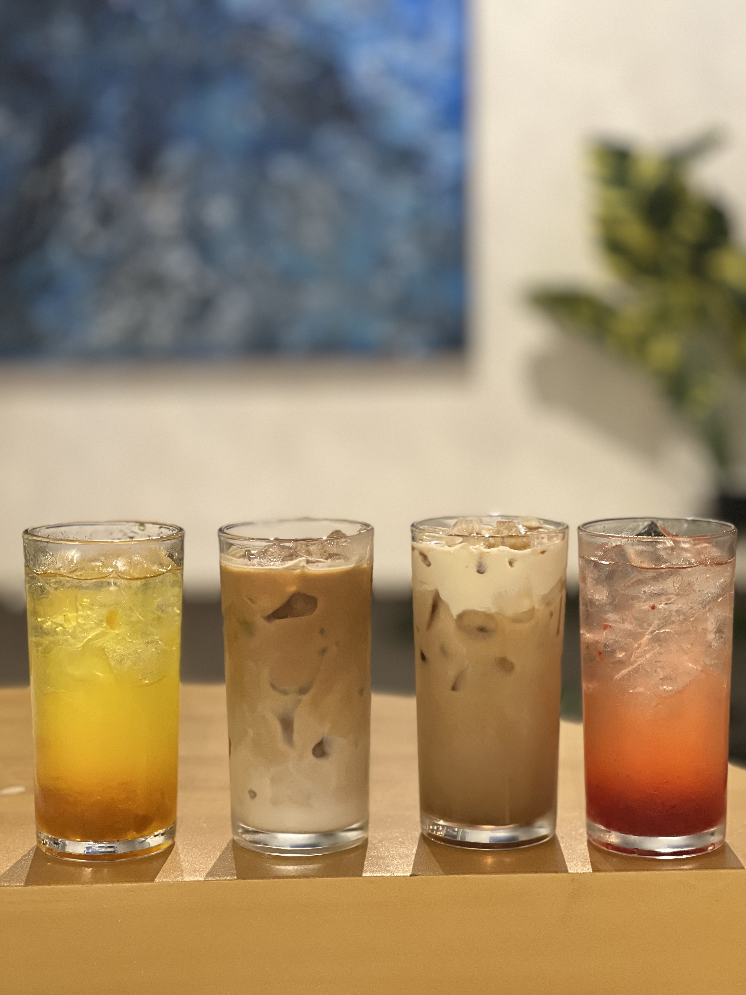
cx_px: 373
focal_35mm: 77
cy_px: 498
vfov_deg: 25.3
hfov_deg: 19.1
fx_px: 2213
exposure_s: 1/24
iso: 320
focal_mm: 9
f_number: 2.8
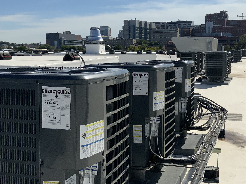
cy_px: 85
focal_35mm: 52
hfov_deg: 36.7
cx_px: 150
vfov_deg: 28.0
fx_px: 369
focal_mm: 3
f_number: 1.8
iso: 20
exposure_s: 1/4405
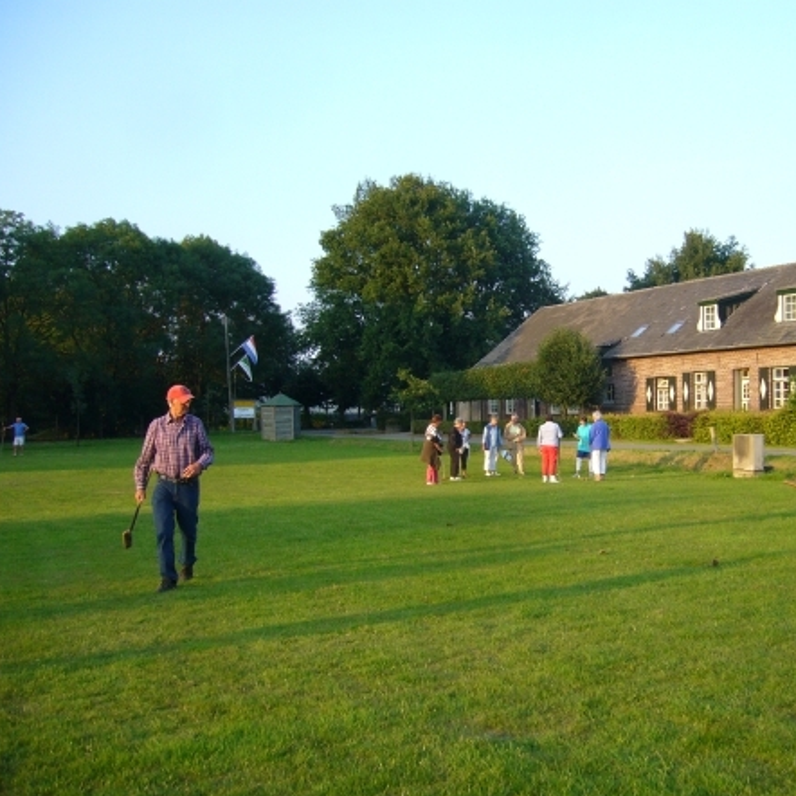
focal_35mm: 42
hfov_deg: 39.6
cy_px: 403
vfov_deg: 40.0
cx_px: 520
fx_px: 1093
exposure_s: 1/250
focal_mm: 5.8
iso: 100
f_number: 2.8
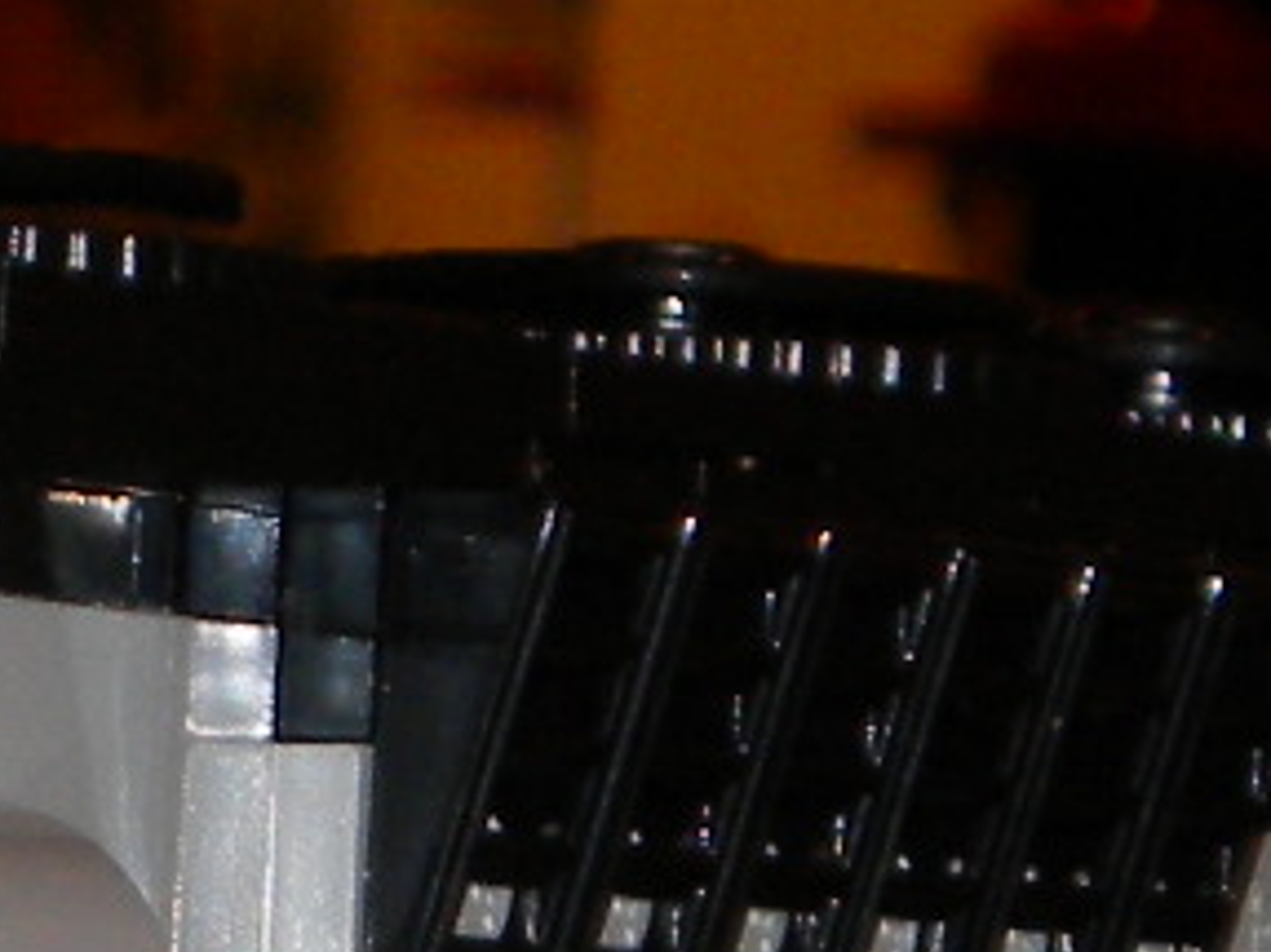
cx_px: -496
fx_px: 17800
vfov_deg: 3.1
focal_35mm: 485
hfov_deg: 4.1
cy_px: 1510
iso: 100
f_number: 4.6
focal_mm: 12.3
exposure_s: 1/60
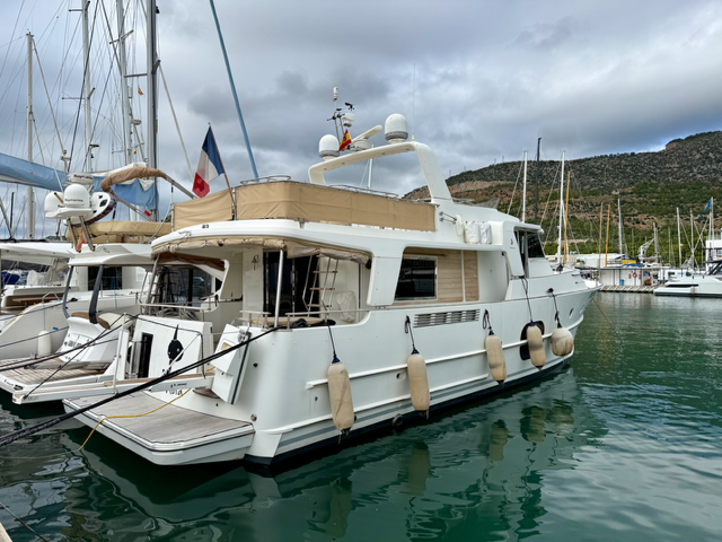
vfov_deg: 56.8
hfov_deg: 71.6
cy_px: 271
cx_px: 361
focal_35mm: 24
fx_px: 501
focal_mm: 6.76
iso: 80
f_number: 1.78
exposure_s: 1/3953
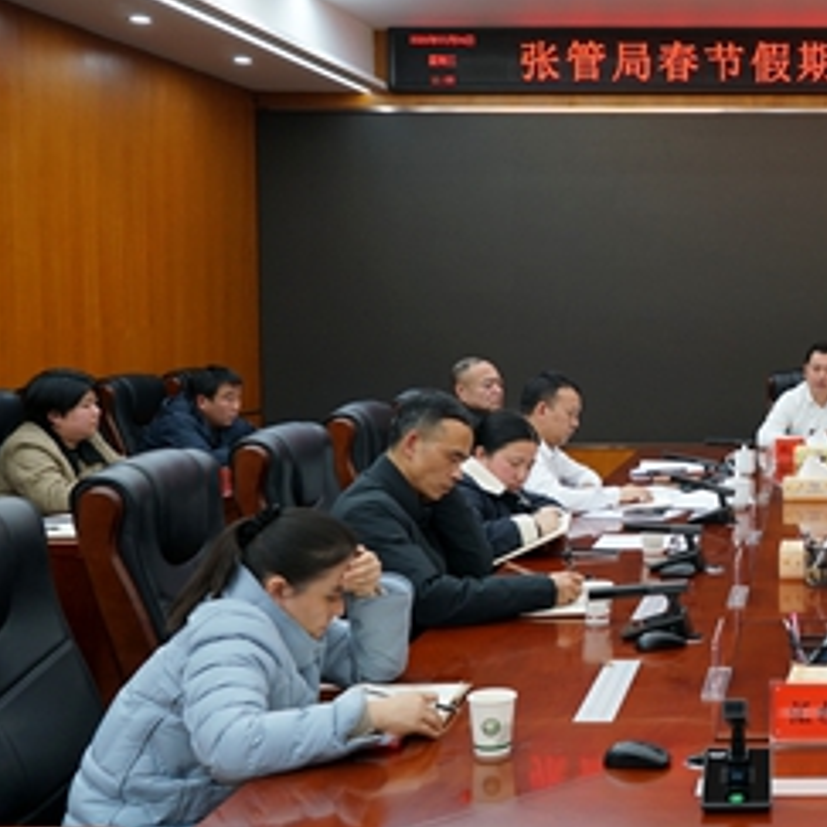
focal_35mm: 52
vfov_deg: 32.8
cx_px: 847
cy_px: 373
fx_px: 1406
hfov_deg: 30.3
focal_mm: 18
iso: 400
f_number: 4
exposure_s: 1/60
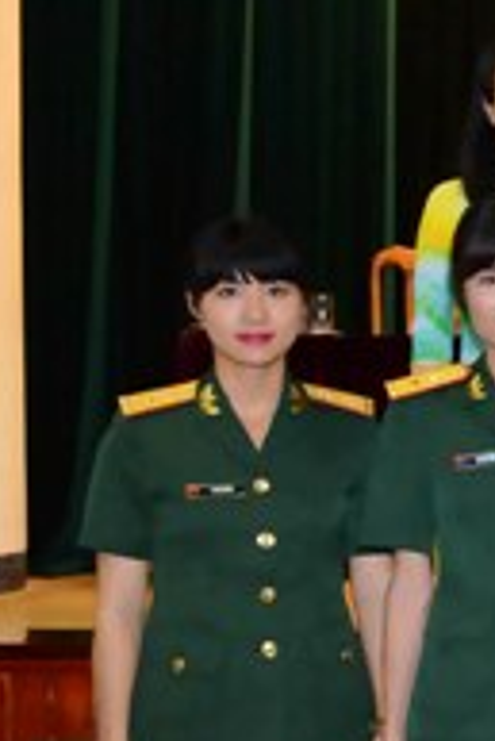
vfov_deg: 21.9
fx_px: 1915
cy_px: 399
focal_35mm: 93
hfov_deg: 11.8
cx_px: 1222
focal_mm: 24
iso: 3200
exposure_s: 1/100
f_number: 6.3
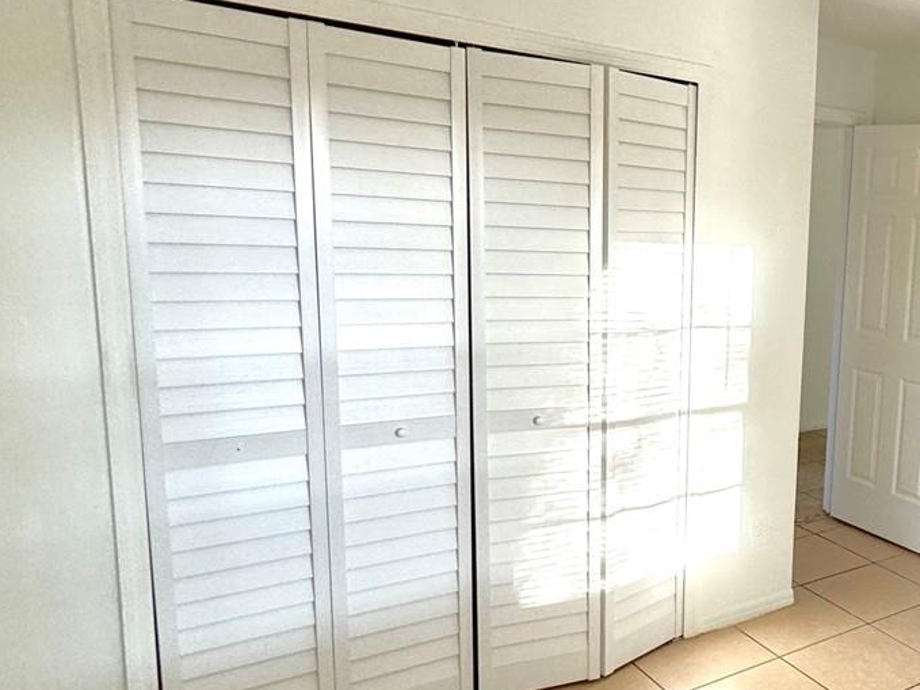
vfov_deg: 42.9
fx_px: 877
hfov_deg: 47.5
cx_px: 887
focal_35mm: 33
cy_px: 363
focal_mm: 2.22
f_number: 2.2
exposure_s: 1/120
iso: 200
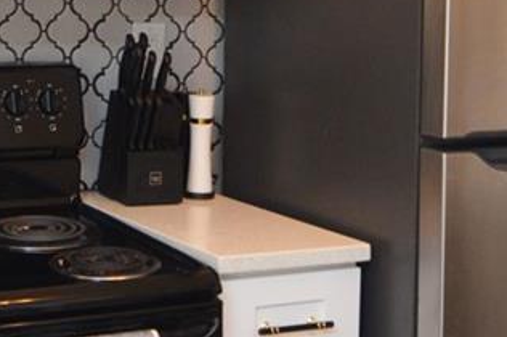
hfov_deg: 22.0
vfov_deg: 14.8
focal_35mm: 91
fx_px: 1280
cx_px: 87
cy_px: 36
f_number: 4
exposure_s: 1/60
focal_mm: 12
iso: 560
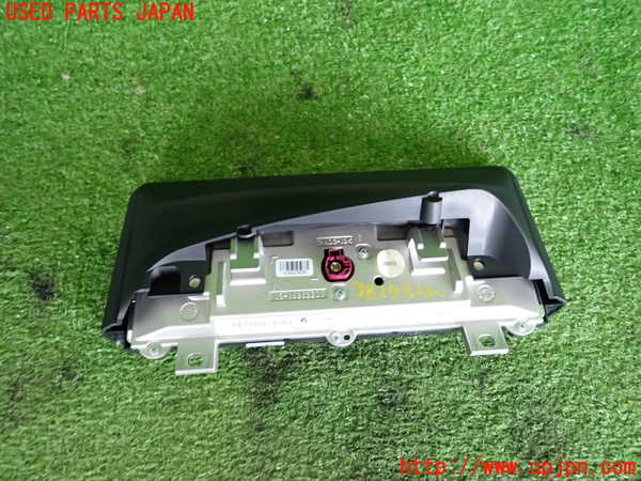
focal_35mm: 25
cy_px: 240
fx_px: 463
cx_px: 320
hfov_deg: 69.4
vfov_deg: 54.9
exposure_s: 1/40
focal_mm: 4.5
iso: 320
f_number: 2
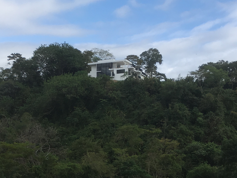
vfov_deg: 19.8
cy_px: 198
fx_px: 486
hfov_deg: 26.8
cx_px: 43
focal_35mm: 71
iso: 25
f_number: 2.2
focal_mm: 4.15
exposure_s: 1/1148
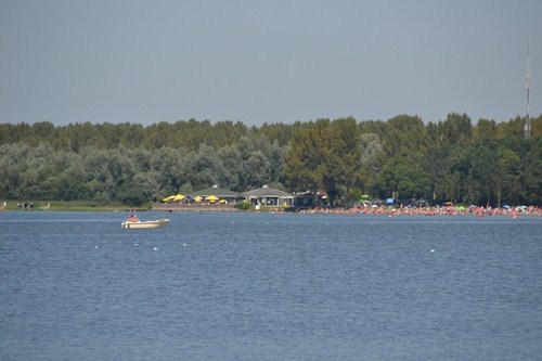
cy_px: 180
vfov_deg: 4.6
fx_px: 4515
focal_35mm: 300
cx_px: 271
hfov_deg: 6.9
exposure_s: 1/2000
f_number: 6.3
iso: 400
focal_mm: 200
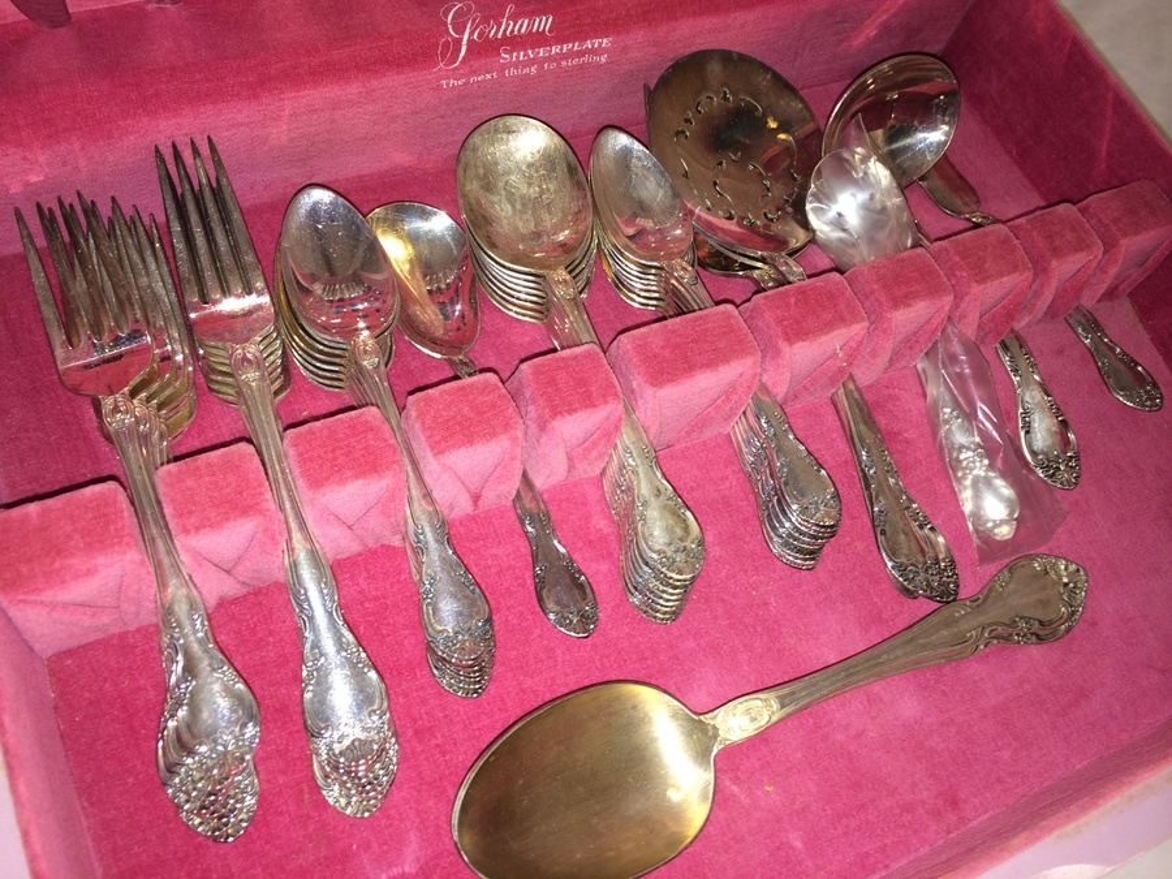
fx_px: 1016
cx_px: 586
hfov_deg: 60.0
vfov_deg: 46.8
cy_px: 440
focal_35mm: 30
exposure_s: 1/32
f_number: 2.2
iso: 32
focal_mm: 4.12
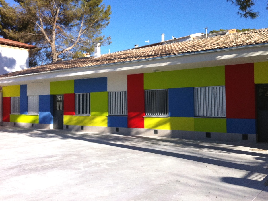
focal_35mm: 38
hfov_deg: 49.0
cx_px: 142
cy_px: 95
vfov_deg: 37.6
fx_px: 294
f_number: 2.8
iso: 80
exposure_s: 1/1040
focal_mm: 3.85
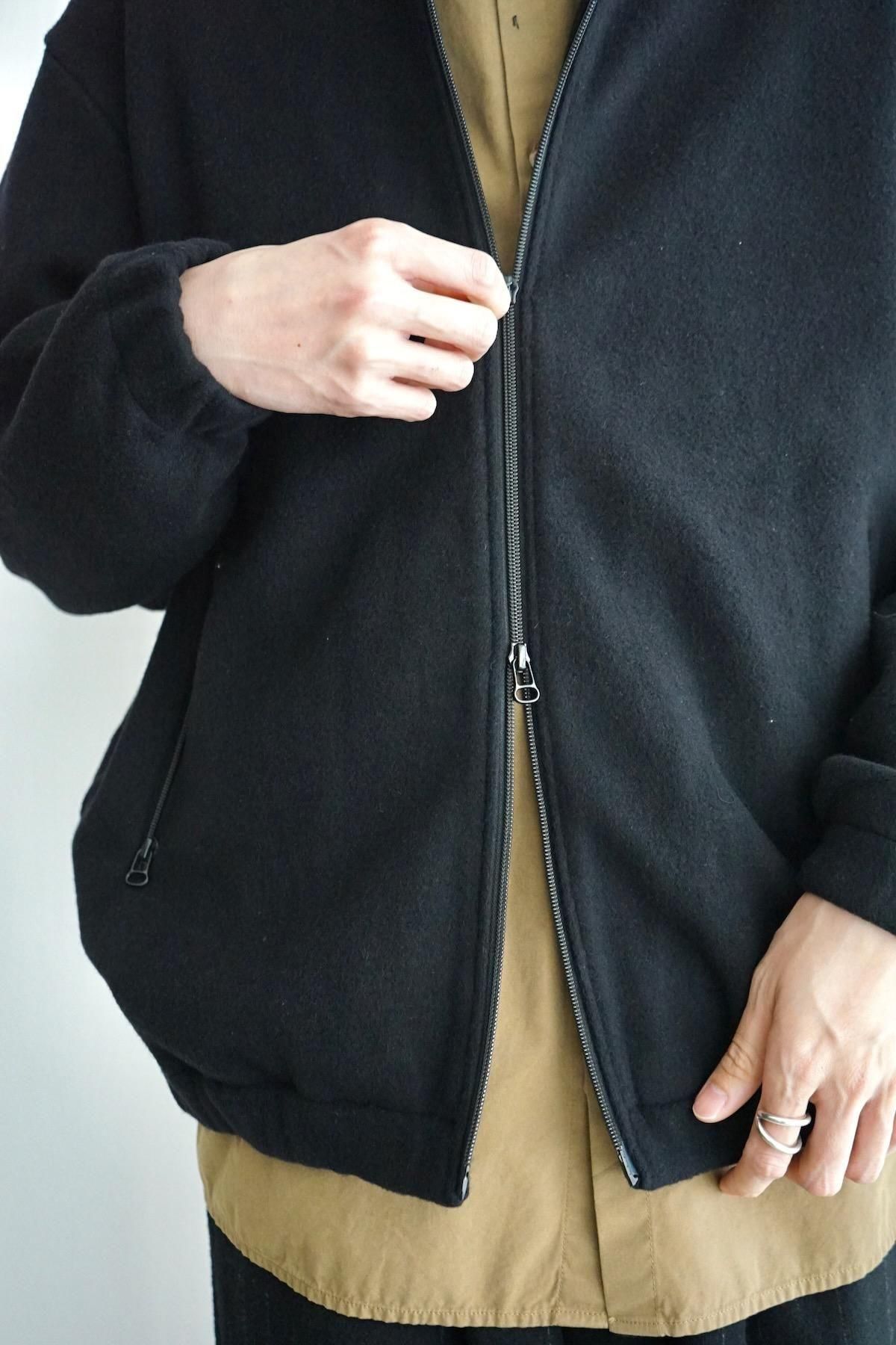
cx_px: 448
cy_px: 672
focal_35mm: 39
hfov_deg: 34.2
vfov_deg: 49.6
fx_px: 1456
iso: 6400
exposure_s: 1/80
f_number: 4
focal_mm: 39
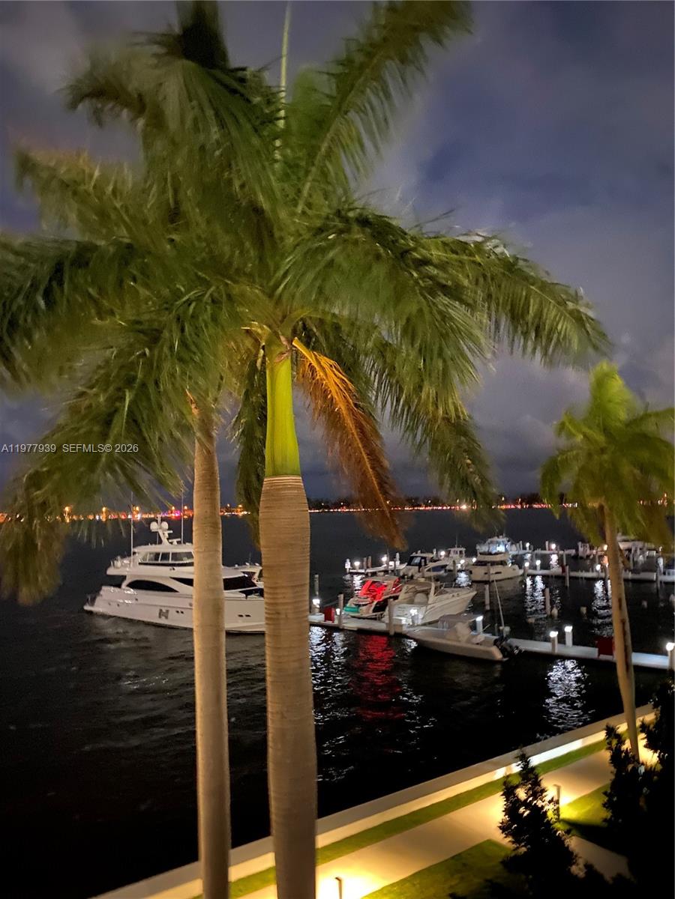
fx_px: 676
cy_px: 450
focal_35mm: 26
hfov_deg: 53.1
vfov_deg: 67.3
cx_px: 338
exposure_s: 1/4
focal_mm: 4.25
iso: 1600
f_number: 1.8
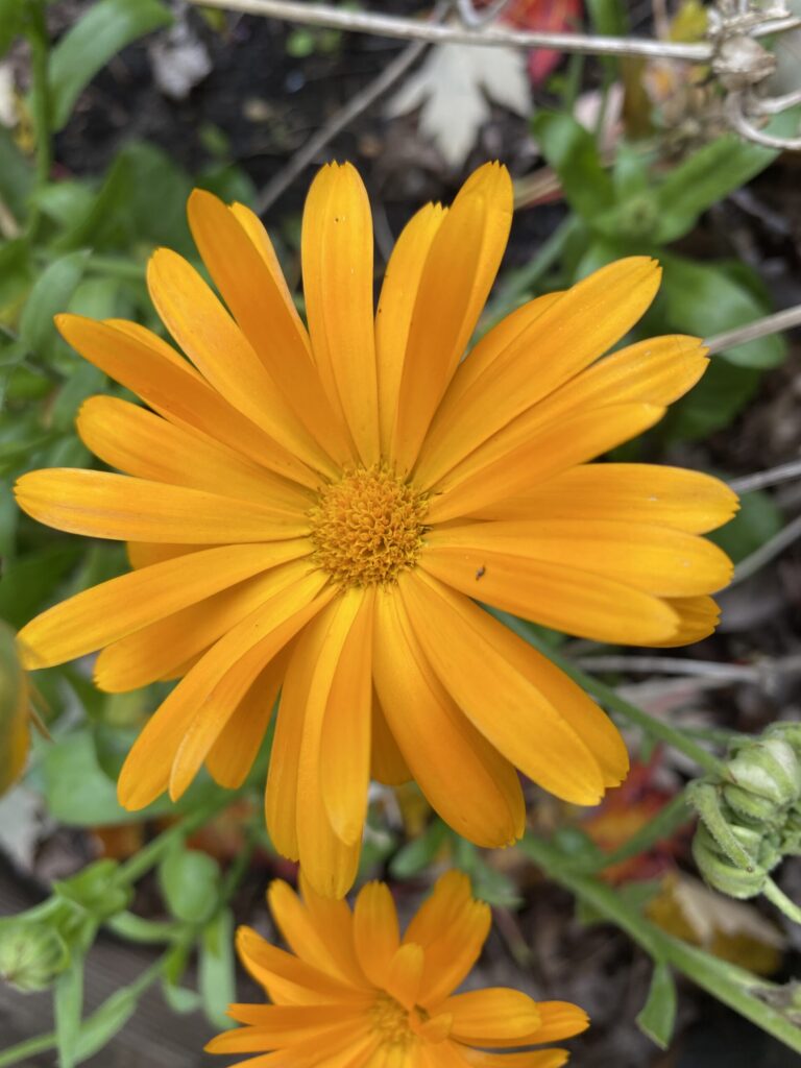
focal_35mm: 26
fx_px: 802
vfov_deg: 67.3
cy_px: 534
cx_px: 400
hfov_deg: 53.1
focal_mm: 4.25
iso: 32
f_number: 1.8
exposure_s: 1/242
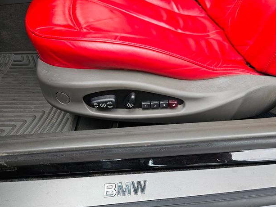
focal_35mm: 24
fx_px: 191
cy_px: 104
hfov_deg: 71.6
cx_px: 142
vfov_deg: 56.8
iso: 50
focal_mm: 6.3
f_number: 1.7
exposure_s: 1/100
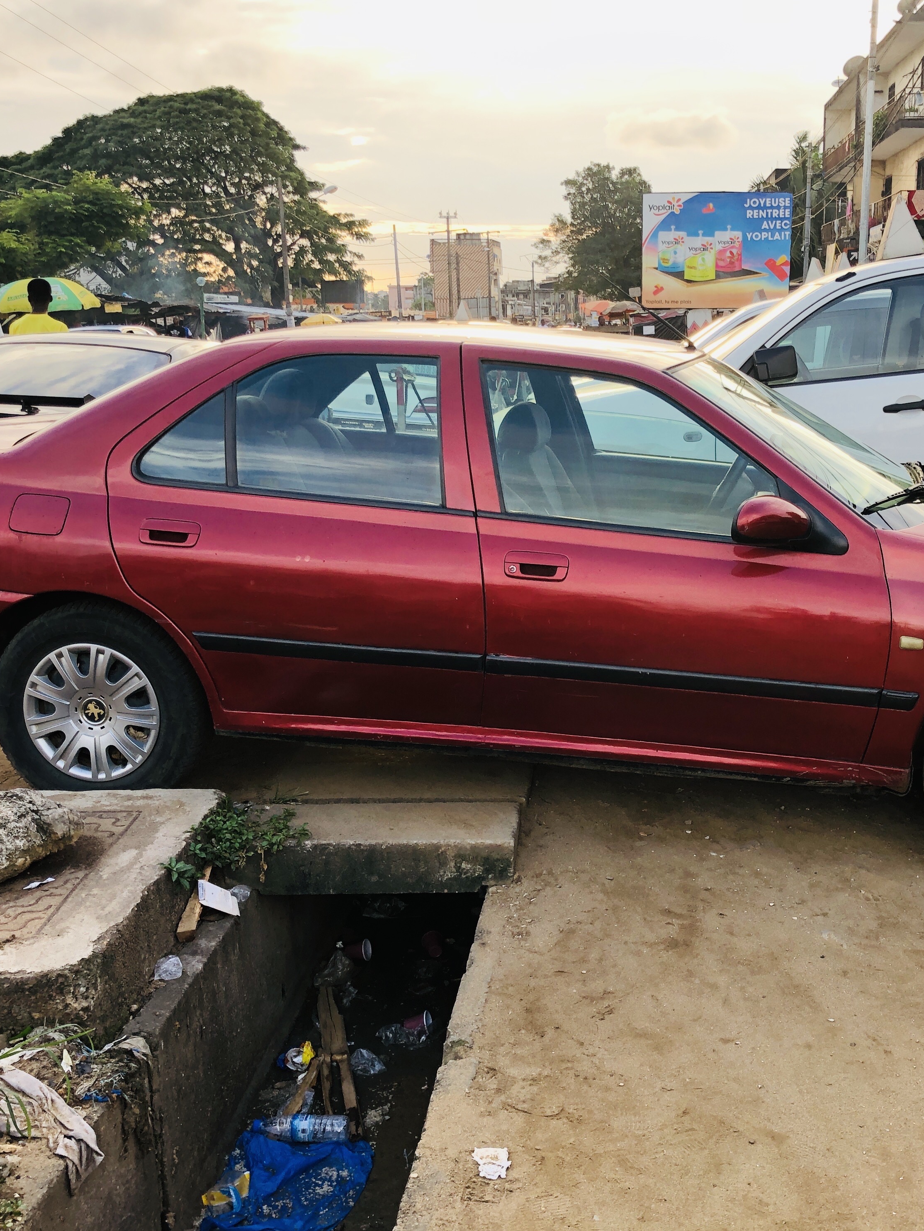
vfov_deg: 49.0
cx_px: 607
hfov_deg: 37.4
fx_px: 1353
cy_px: 612
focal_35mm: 38
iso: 32
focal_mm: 4
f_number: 1.8
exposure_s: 1/120
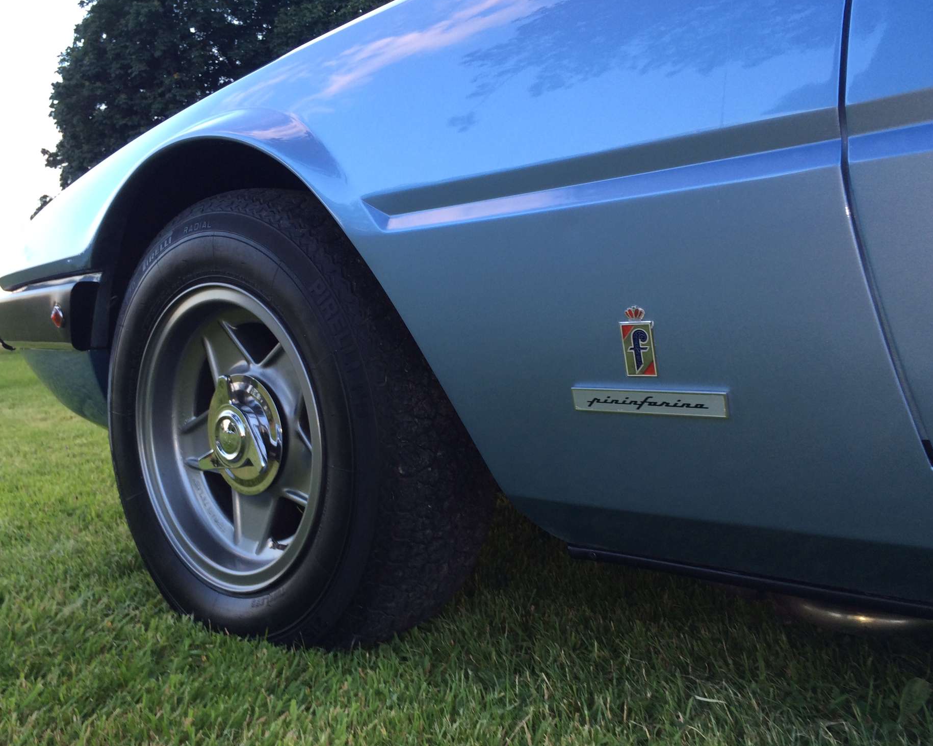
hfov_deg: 55.7
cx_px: 461
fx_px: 884
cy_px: 378
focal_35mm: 32
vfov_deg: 45.8
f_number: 2.2
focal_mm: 4.12
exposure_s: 1/40
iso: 32
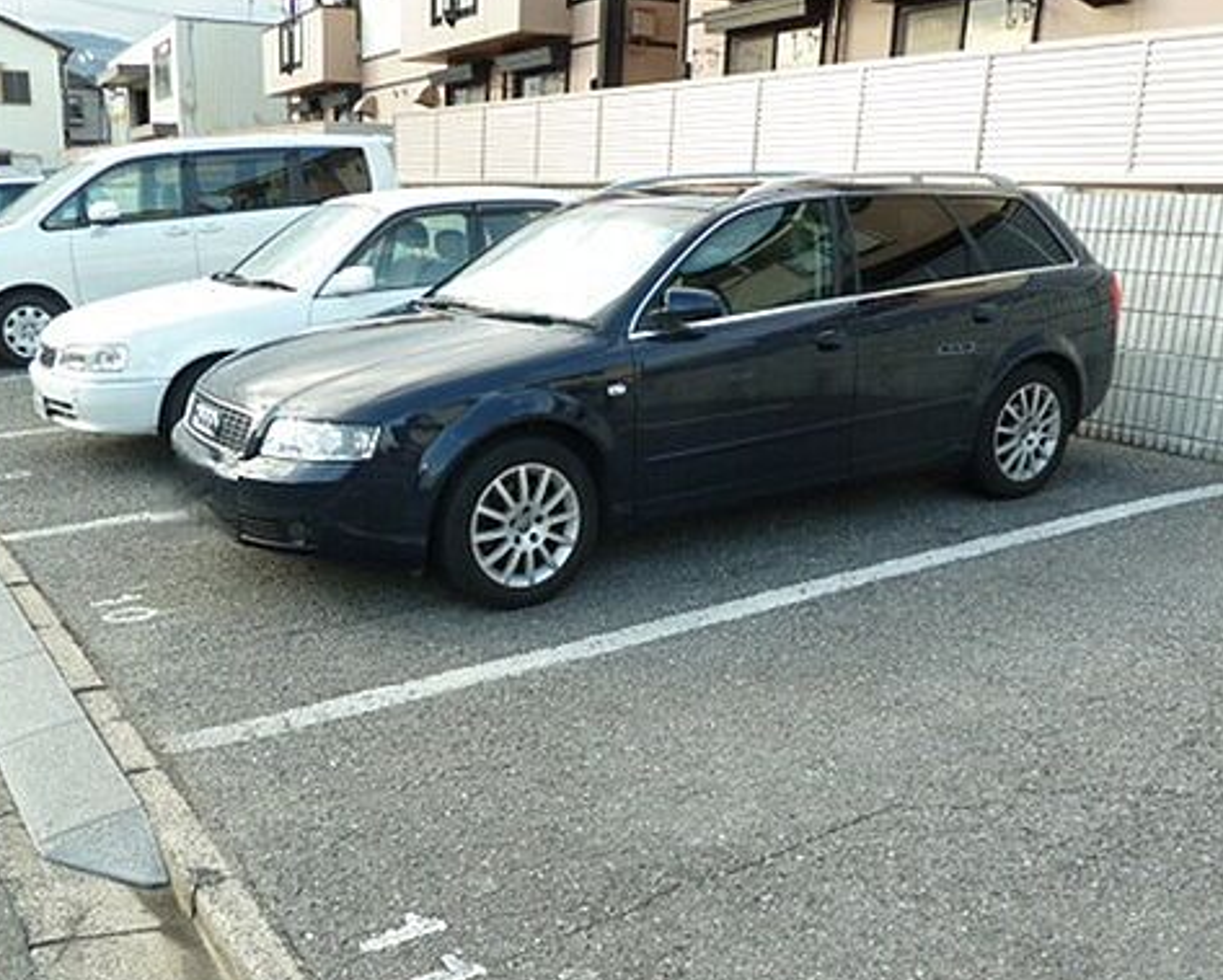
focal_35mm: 33
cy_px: 602
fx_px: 1195
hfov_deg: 53.9
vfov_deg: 44.3
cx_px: 504
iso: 100
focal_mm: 4.1
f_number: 4
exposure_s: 1/125
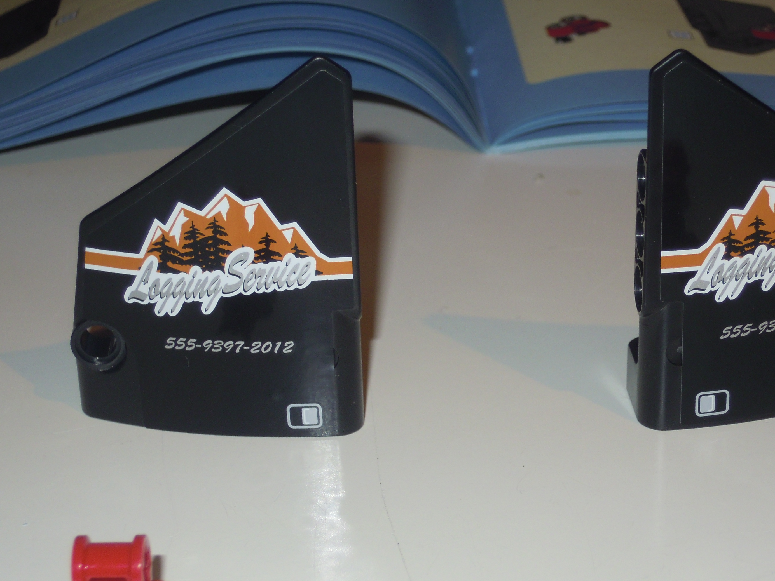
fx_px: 2037
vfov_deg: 16.2
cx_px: 464
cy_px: 384
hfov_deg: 21.5
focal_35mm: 91
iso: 100
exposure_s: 1/40
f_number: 4
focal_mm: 11.2
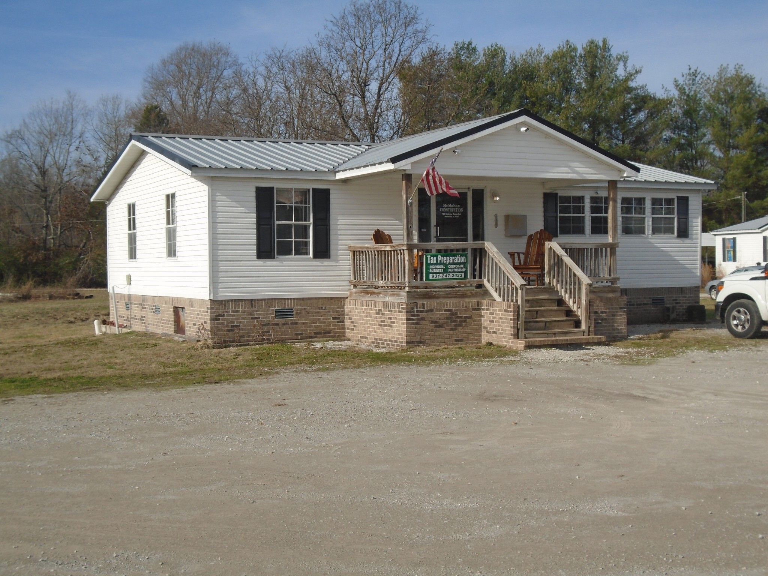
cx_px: 384
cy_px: 288
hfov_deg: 38.9
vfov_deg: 29.7
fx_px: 1087
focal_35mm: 49
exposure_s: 1/200
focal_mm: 8.7
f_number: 11.3
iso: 100
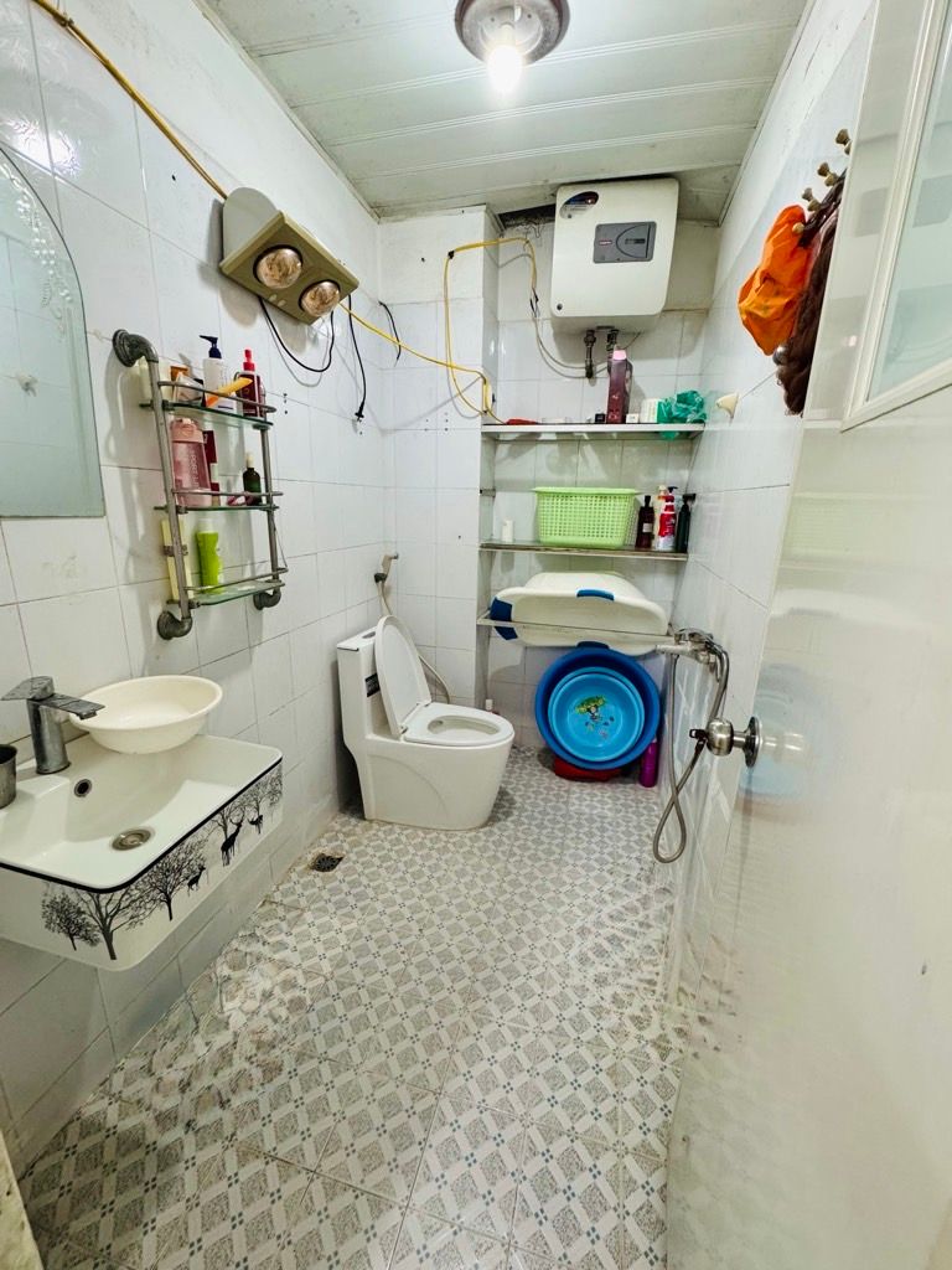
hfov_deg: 85.7
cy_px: 635
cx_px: 476
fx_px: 513
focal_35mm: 14
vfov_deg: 102.1
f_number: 2.2
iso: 320
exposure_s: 1/50
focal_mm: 2.22
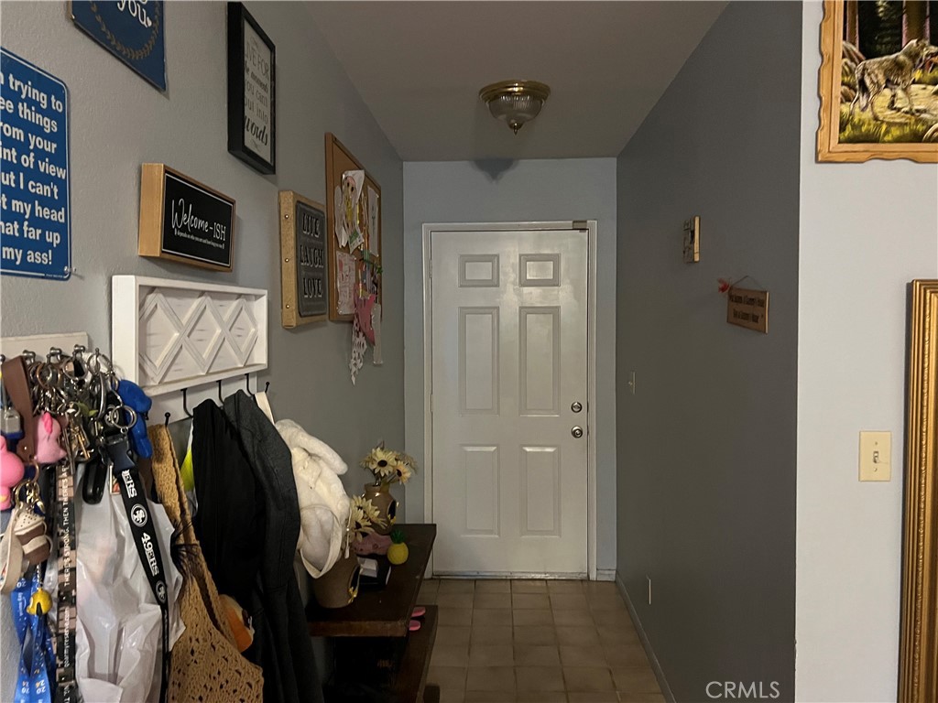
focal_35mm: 26
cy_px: 352
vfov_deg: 53.1
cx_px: 469
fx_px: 705
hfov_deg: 67.3
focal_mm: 5.7
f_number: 1.5
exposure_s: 1/30
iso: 640
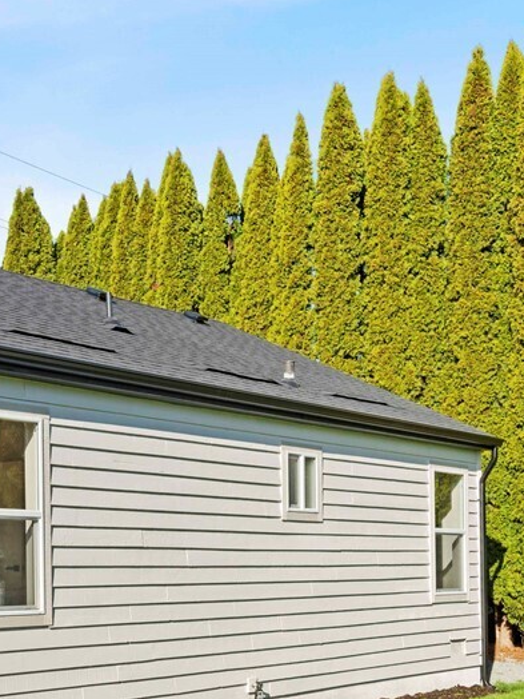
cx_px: 31
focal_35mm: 58
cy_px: 580
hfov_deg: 24.5
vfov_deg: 32.4
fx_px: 1162
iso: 200
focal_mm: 18.5
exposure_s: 1/200
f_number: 8
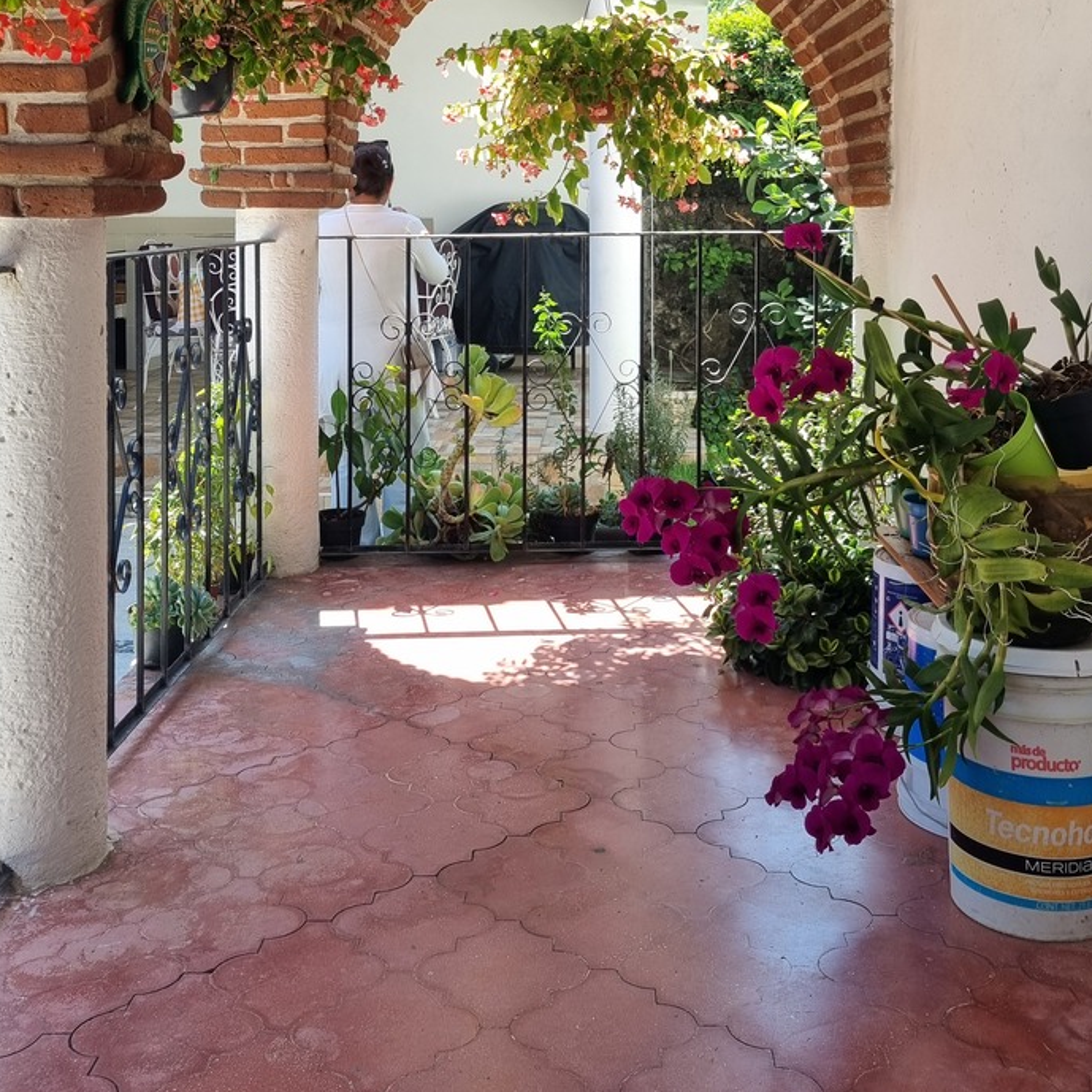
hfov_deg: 41.8
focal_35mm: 40
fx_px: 1428
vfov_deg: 40.3
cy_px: 233
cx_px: 582
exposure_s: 1/403
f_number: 1.8
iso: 50
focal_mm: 5.4
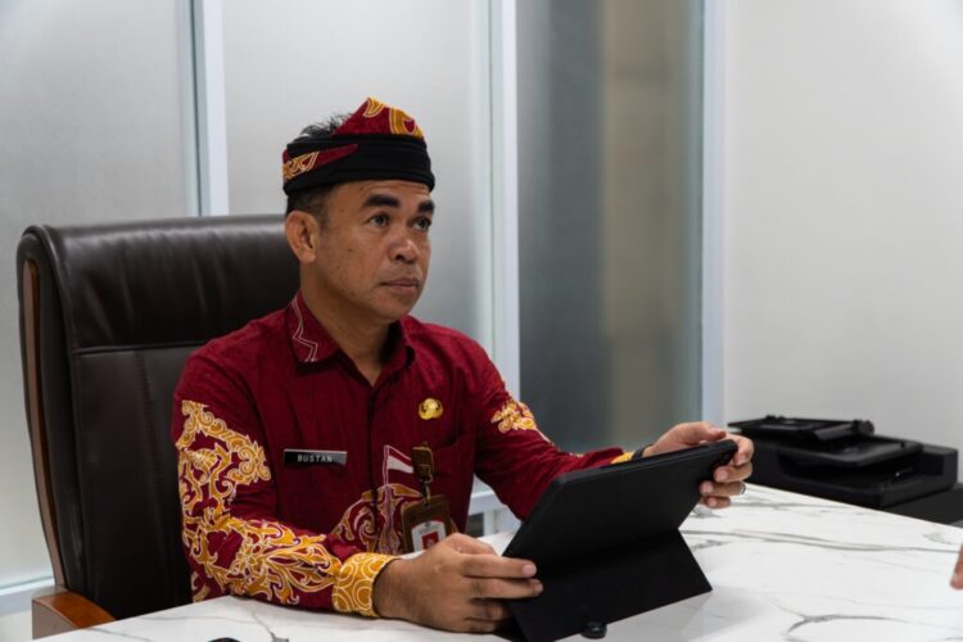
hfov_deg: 43.6
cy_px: 321
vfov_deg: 29.9
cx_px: 482
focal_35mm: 45
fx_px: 1204
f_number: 4
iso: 1000
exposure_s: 1/100
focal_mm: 30
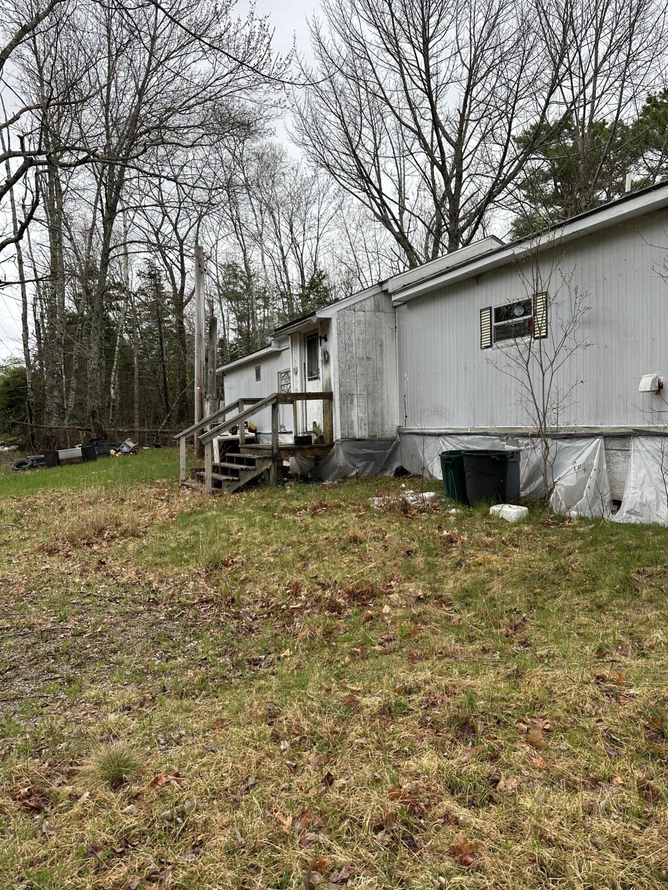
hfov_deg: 56.8
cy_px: 445
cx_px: 334
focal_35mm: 24
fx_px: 618
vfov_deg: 71.6
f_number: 1.78
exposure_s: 1/121
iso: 100
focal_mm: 6.86
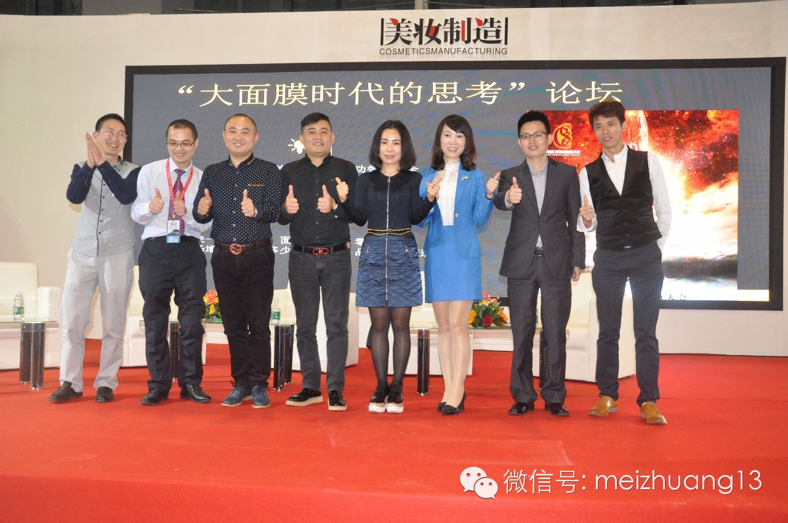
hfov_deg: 57.3
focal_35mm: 33
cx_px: 394
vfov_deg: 39.9
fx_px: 721
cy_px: 262
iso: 2500
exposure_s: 1/100
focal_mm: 22
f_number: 5.6
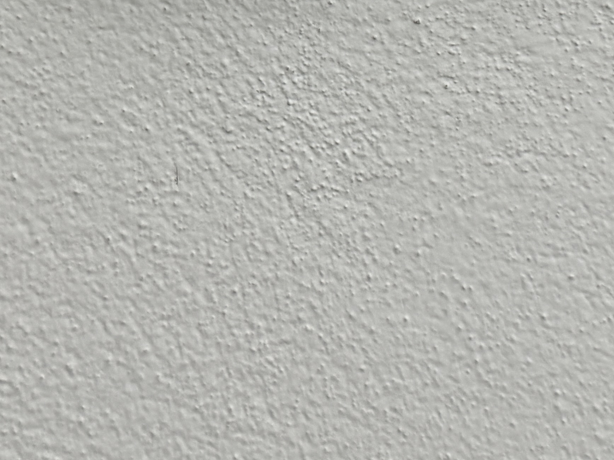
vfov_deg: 17.3
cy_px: -170
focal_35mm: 79
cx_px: 292
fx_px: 1401
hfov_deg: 24.7
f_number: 1.78
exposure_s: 1/94
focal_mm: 6.76
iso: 200
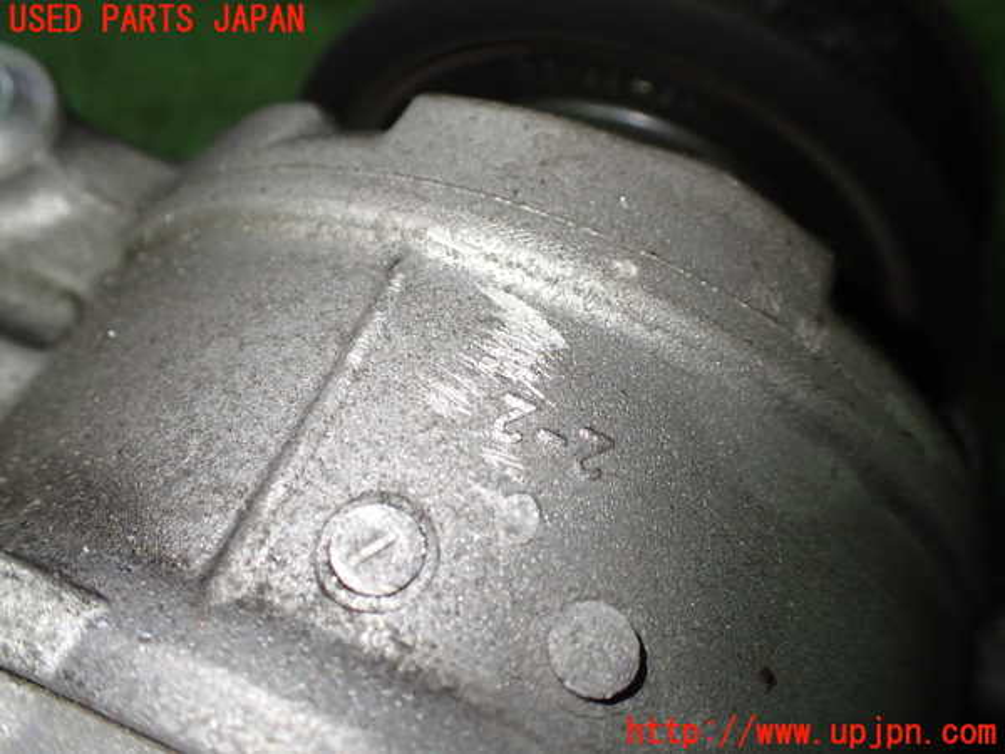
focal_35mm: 30
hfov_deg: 60.0
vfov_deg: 46.8
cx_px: 502
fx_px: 871
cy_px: 377
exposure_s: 1/125
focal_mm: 5.4
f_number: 2.3
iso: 400
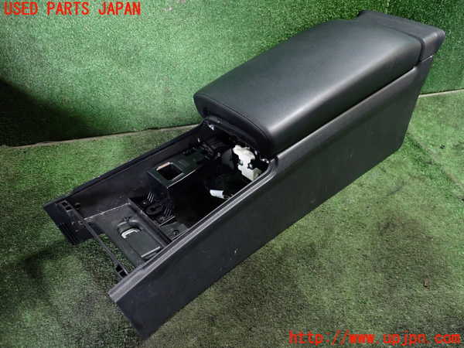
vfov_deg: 46.8
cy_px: 174
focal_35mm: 30
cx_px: 232
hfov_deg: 60.0
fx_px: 402
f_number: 2.3
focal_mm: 5.4
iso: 320
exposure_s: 1/30
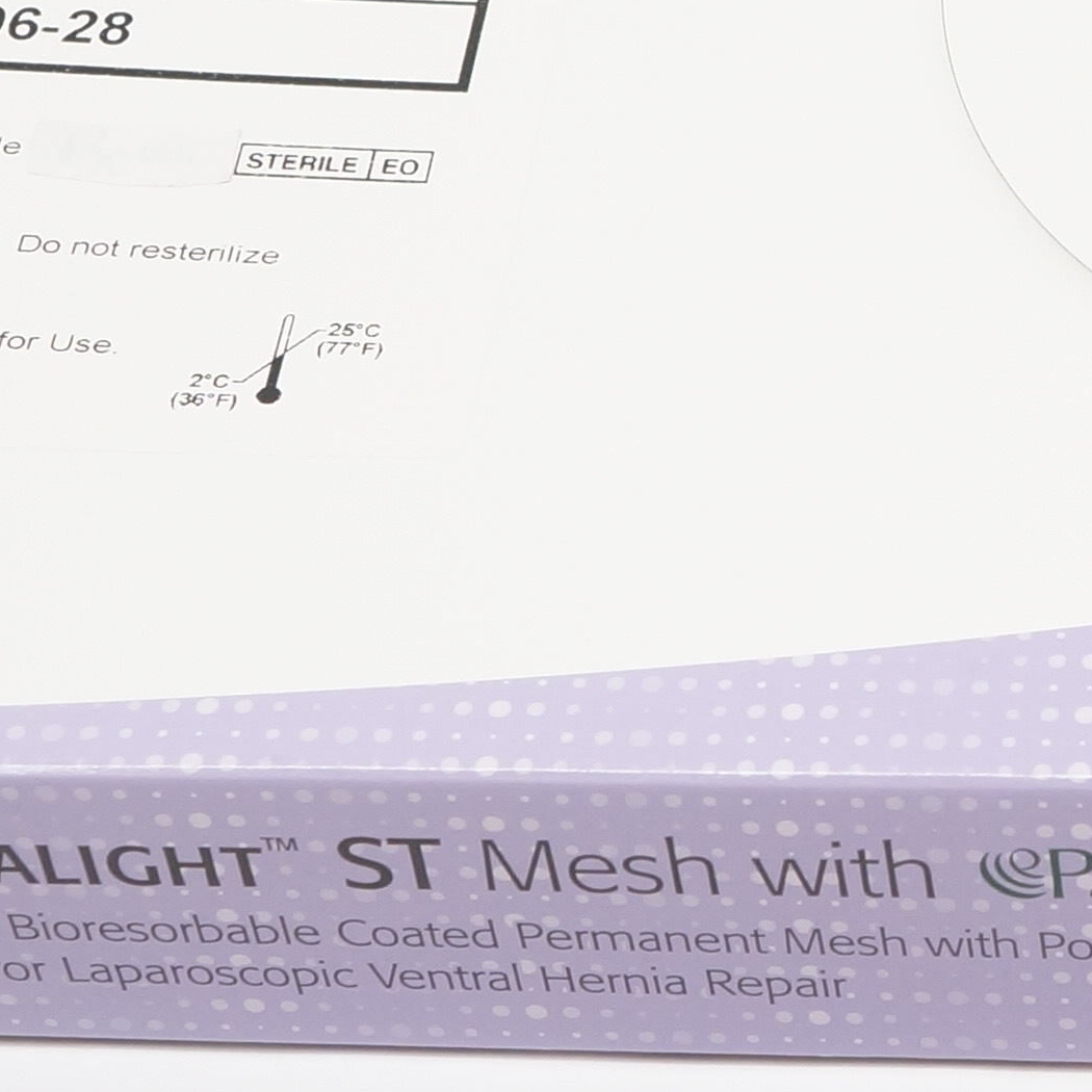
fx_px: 4889
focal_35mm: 137
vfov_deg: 12.7
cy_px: 172
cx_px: 1798
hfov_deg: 12.0
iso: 400
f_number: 5.6
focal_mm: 23
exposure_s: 1/60
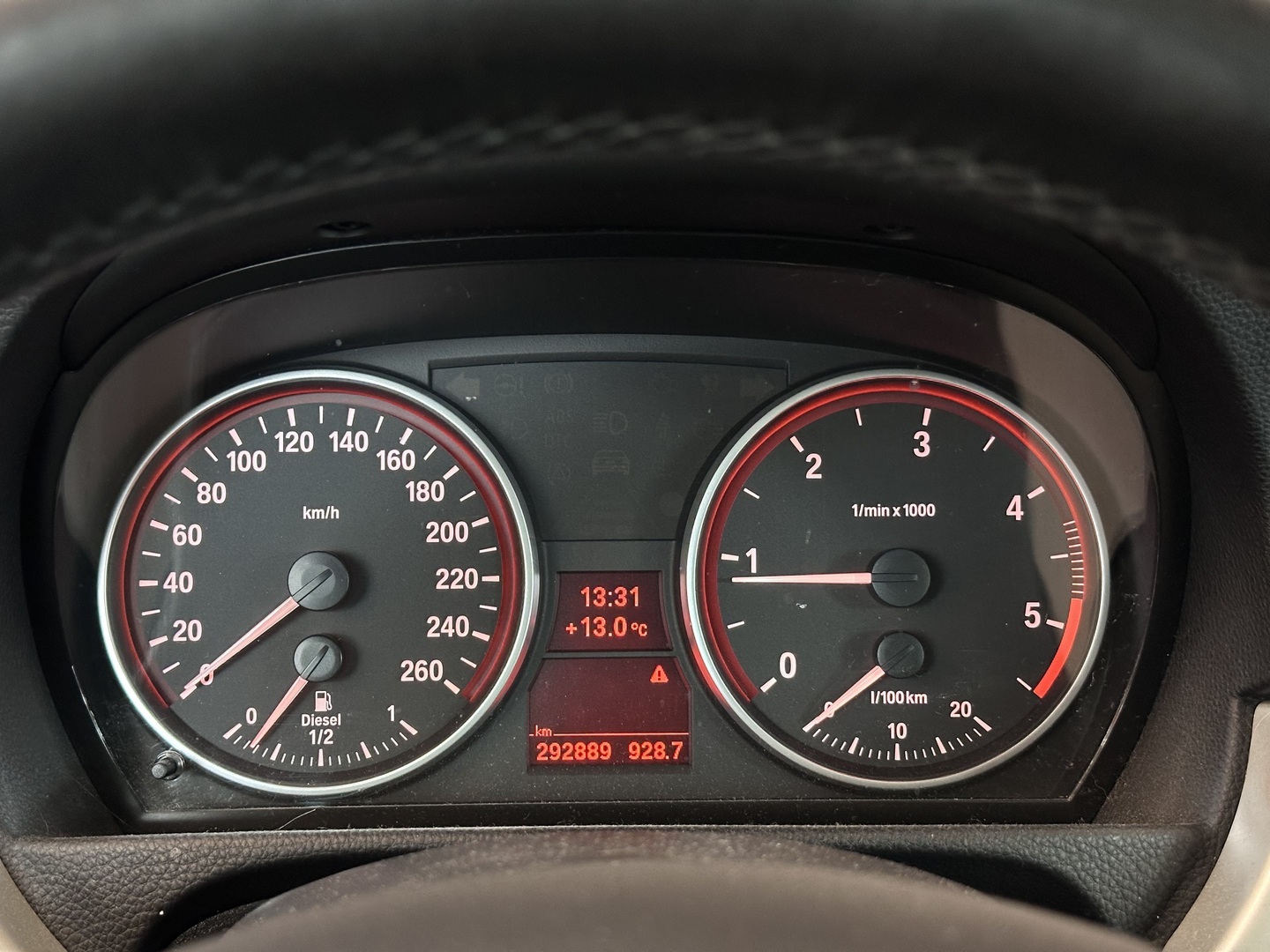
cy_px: 476
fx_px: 1761
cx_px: 635
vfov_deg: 30.3
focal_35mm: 48
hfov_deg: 39.7
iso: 400
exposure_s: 1/40
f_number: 1.78
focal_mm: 6.86
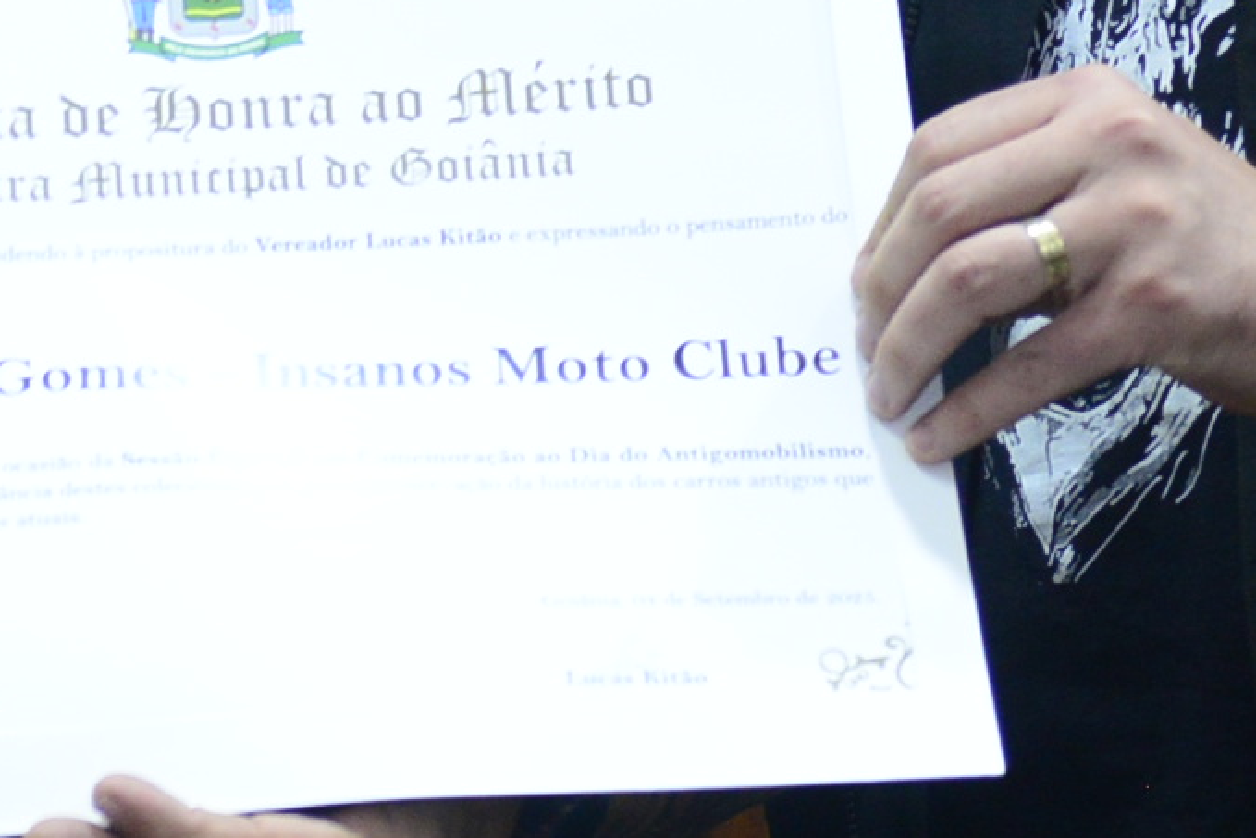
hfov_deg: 8.2
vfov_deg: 5.5
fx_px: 8654
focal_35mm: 248
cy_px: -464
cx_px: -131
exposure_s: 1/125
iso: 2000
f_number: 3.2
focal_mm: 56
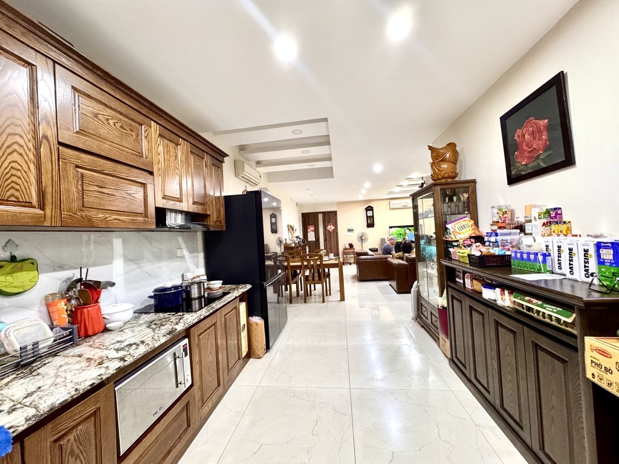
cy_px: 232
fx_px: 250
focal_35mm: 14
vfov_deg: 85.7
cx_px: 310
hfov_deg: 102.1
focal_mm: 2.22
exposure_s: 1/50
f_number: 2.2
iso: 250
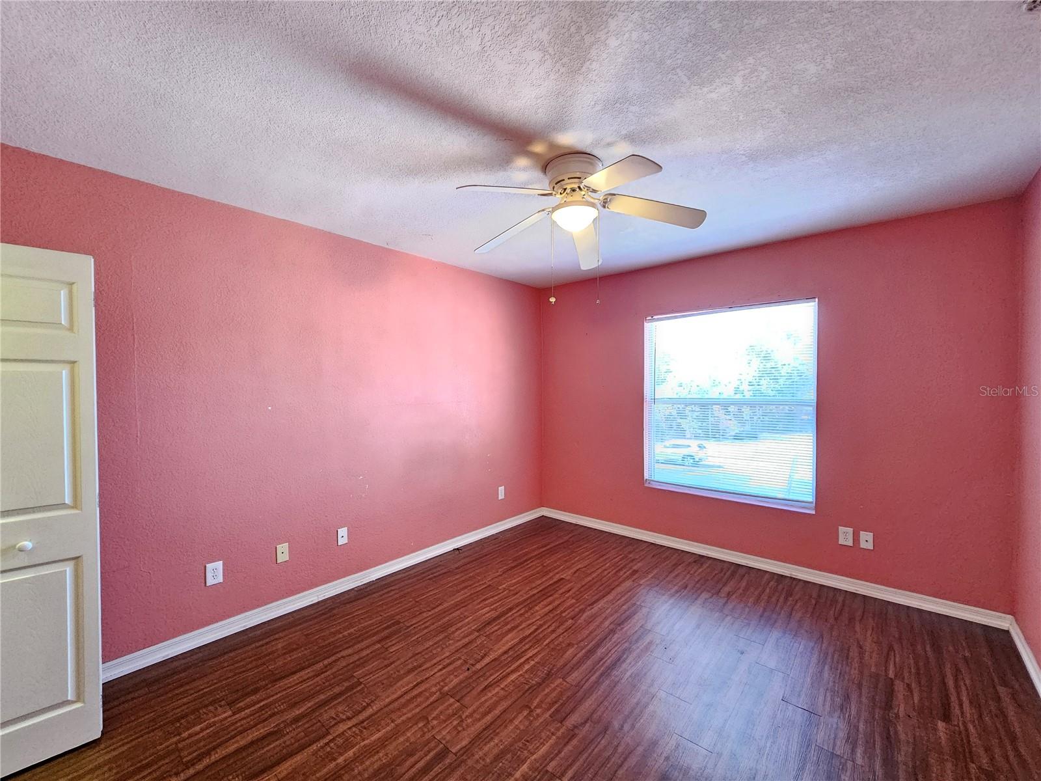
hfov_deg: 106.2
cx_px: 520
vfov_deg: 89.9
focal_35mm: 13
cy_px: 390
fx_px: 391
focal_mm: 2.2
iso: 1000
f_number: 2.2
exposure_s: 1/24
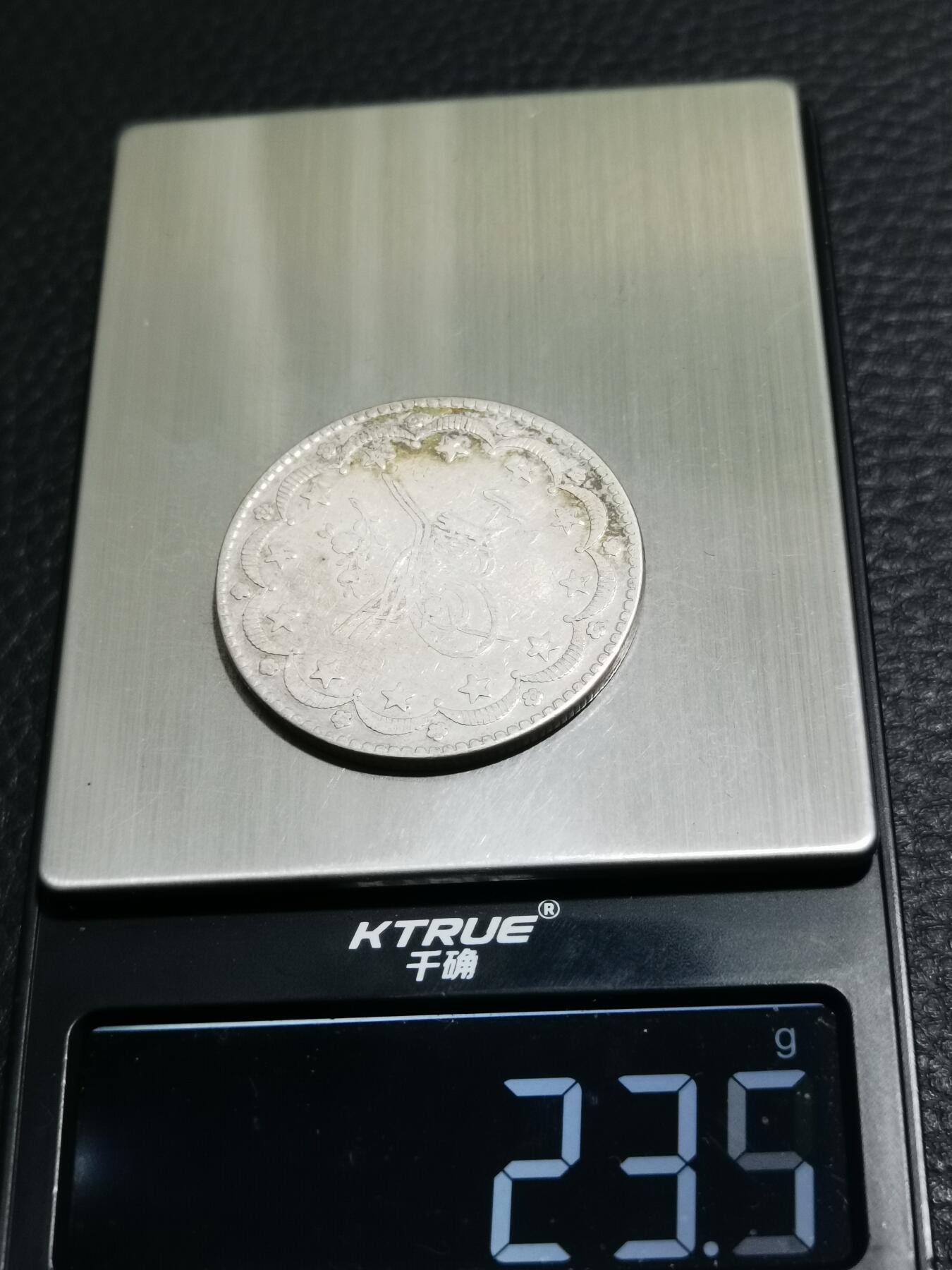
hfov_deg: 26.6
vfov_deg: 34.9
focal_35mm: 55
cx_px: 476
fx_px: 2017
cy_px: 635
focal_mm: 6.67
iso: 125
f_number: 1.9
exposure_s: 1/100
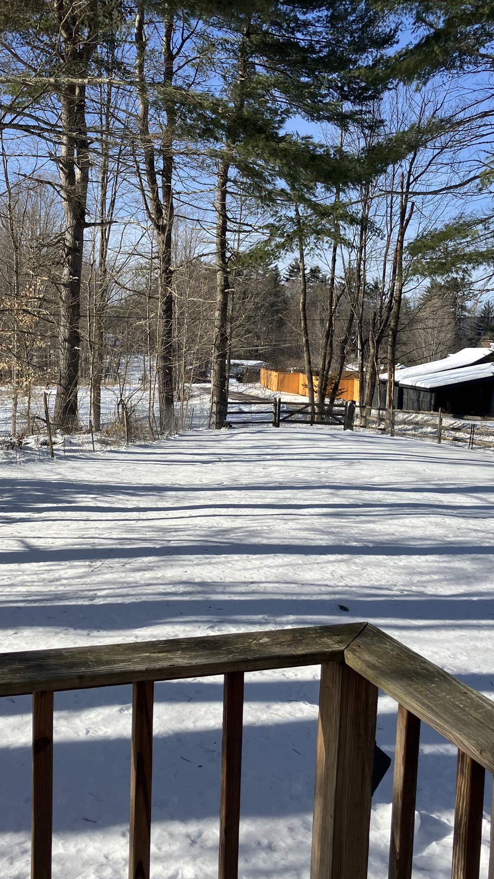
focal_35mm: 35
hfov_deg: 33.7
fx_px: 815
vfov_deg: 56.6
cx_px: 207
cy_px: 414
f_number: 1.8
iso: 32
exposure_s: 1/2208
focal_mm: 3.99
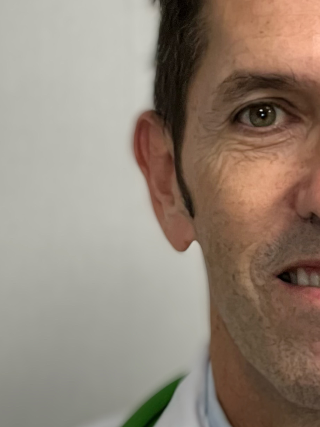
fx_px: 3144
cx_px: 302
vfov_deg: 7.7
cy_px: 453
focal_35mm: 255
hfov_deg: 5.8
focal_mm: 9
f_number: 2.8
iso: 160
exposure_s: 1/50
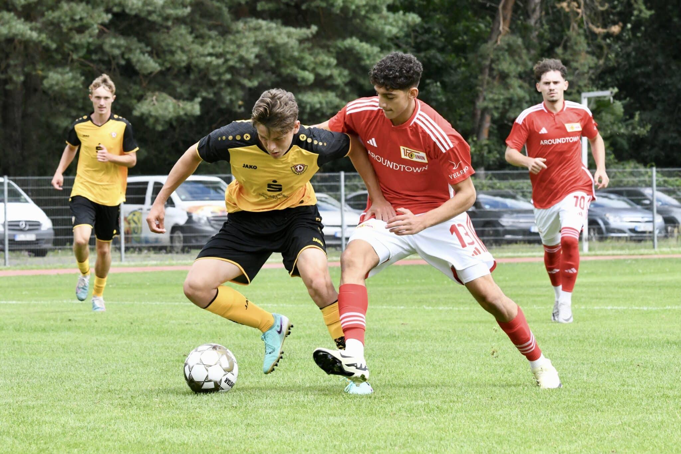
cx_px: 340
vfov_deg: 7.6
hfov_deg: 11.4
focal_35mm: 180
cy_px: 227
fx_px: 3404
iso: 4000
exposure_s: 1/1600
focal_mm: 180
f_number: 13
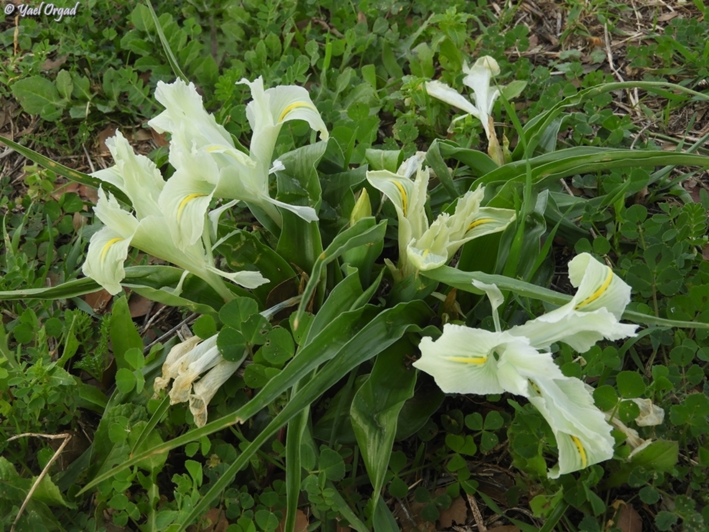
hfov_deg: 32.2
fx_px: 1229
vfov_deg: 24.4
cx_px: 354
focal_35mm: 60
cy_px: 266
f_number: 4.2
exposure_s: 1/200
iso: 100
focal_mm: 10.7
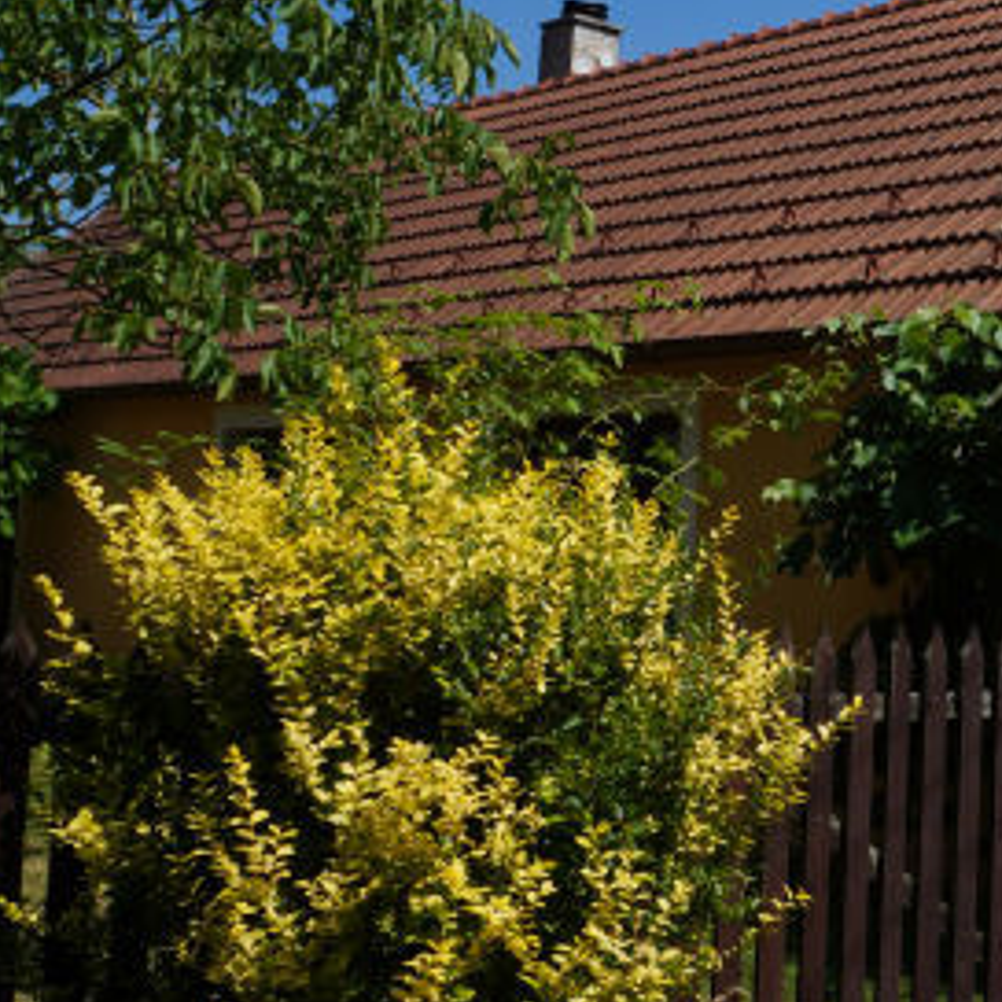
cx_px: 1144
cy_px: 346
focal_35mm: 57
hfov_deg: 27.2
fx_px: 1867
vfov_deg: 29.9
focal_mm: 18
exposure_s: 1/200
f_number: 16
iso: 200
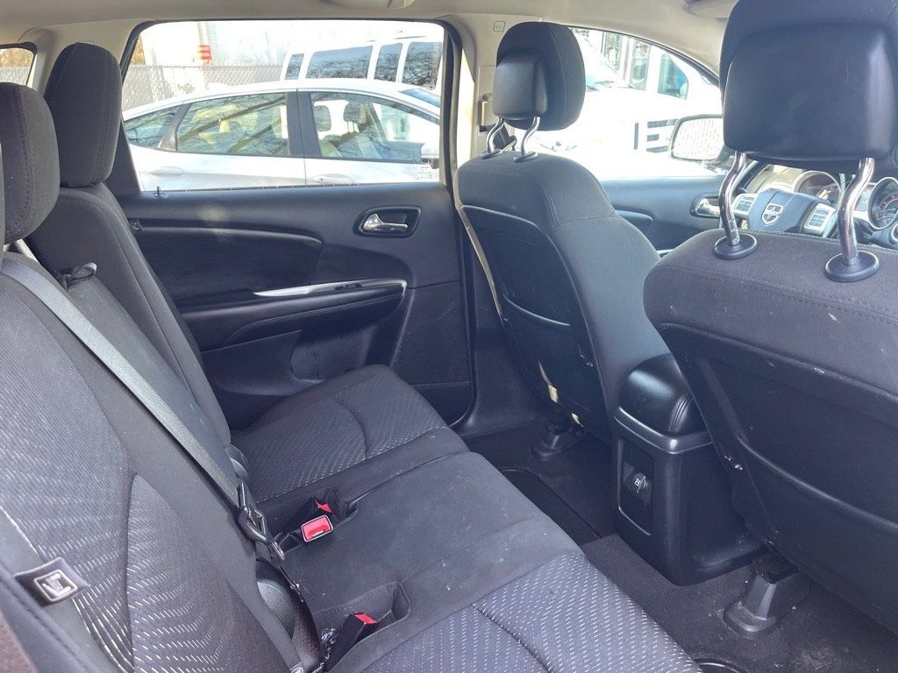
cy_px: 336
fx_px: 674
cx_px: 449
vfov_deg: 53.1
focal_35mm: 26
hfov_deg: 67.3
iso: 125
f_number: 1.6
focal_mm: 5.1
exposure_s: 1/63
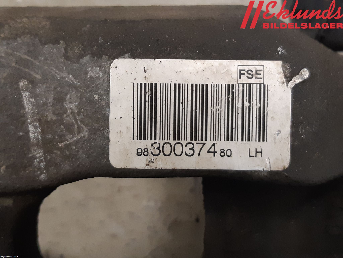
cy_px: 129
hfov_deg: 67.3
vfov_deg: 53.1
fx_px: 258
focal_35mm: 26
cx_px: 172
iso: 200
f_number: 1.7
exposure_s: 1/50
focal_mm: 3.93
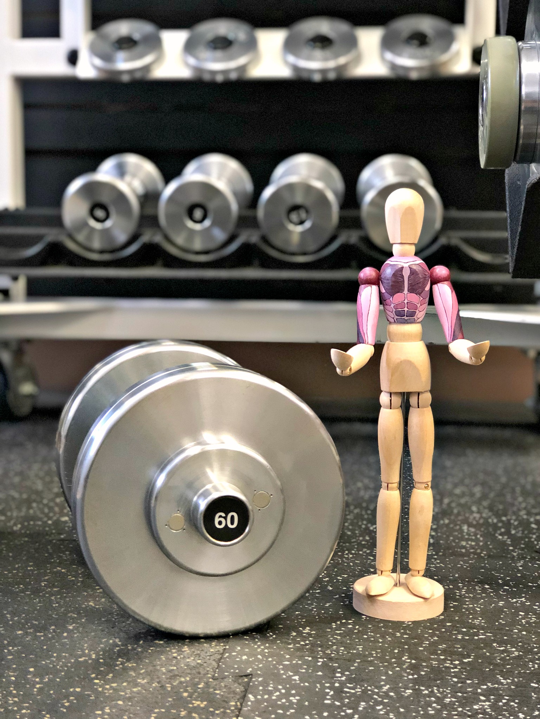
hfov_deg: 25.7
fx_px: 1186
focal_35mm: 57
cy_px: 360
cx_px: 270
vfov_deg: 33.8
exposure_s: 1/30
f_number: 2.8
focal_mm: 6.6
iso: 250
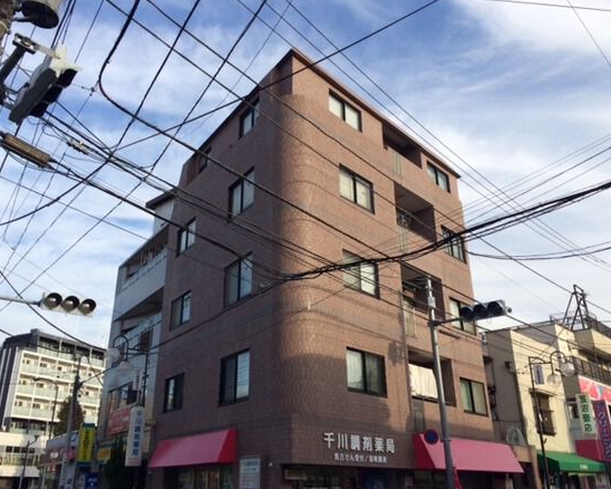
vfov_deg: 47.1
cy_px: 244
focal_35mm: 31
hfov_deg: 57.2
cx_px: 294
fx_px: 560
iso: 32
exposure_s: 1/1282
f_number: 2.2
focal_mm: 4.15
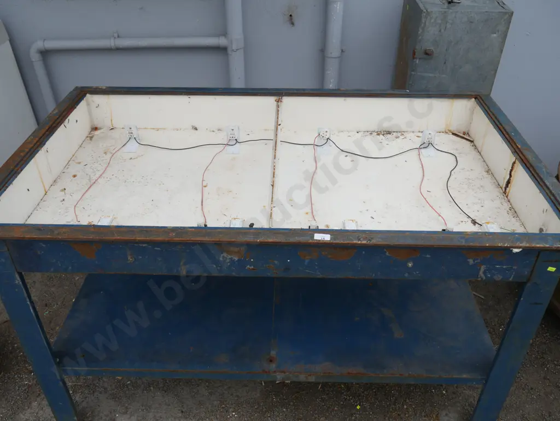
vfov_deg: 46.8
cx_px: 280
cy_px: 210
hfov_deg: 59.9
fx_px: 486
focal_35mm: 30
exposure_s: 1/200
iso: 200
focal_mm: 15
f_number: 5
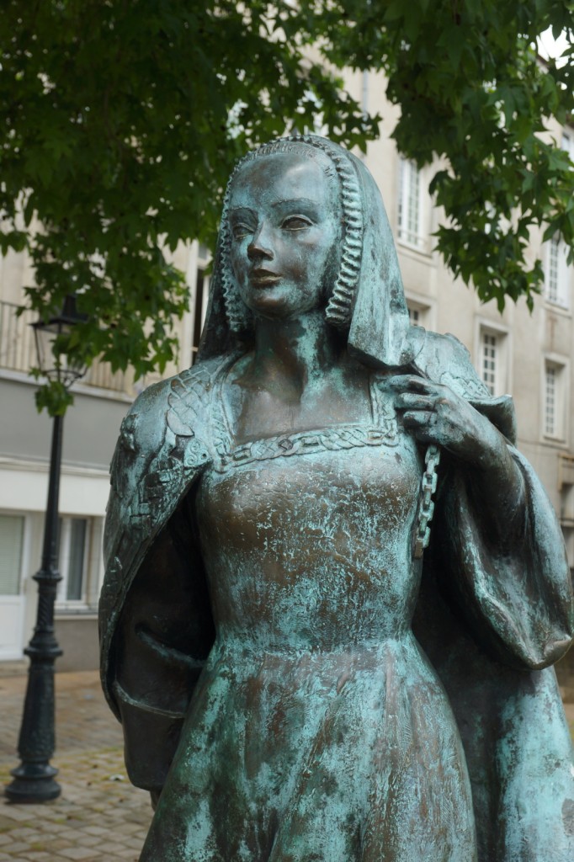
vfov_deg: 46.4
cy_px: 431
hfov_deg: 31.9
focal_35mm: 42
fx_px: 1005
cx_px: 287
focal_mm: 28
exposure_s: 1/250
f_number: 4
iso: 100
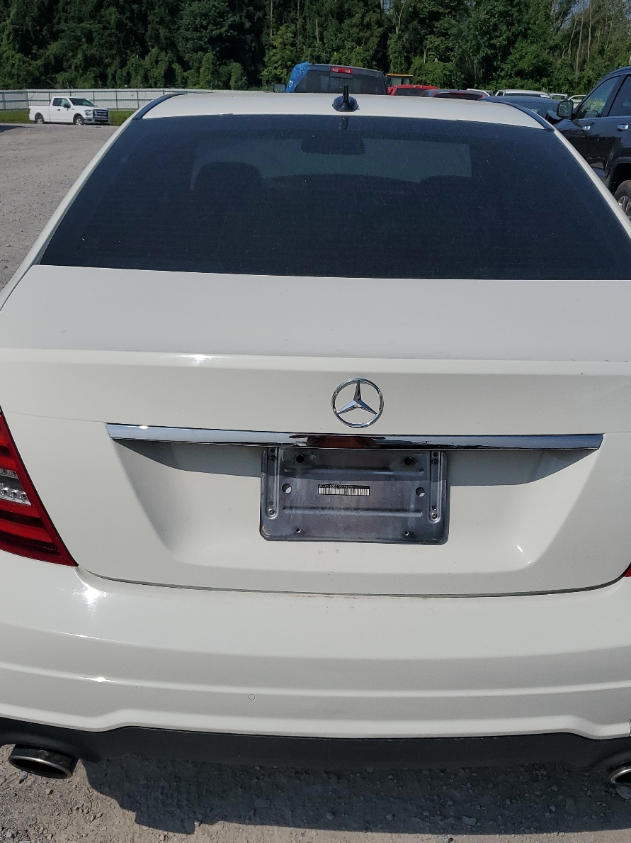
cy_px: 419
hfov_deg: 40.6
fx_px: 851
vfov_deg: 52.6
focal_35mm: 35
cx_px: 346
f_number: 1.5
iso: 52
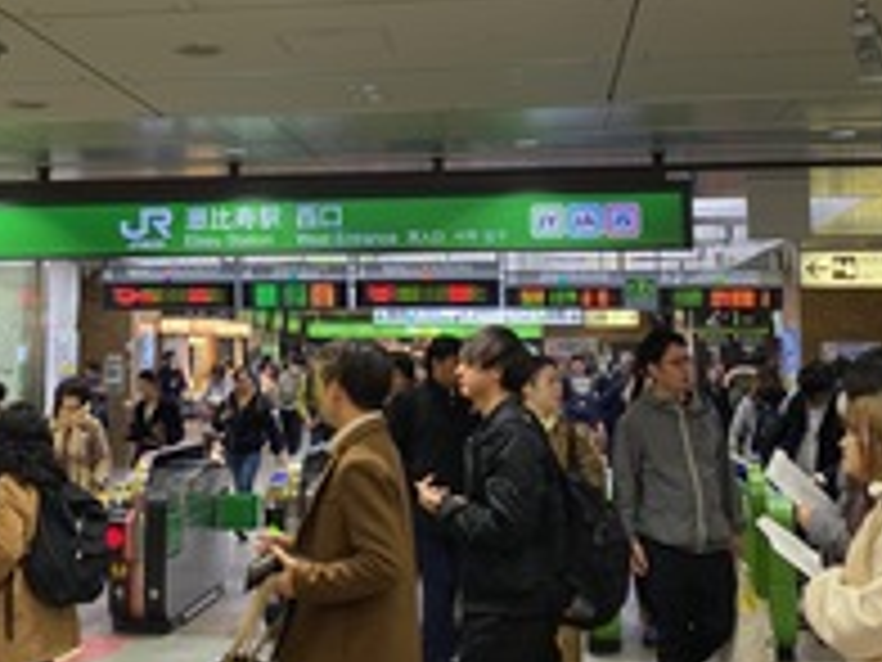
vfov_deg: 27.4
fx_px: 1350
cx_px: 270
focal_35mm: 53
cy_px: 230
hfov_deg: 35.7
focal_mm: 4.25
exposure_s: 1/100
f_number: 1.8
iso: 125
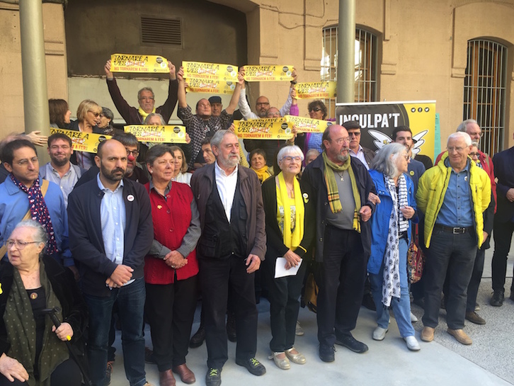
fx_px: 431
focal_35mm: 29
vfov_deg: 48.3
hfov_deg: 61.6
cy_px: 193
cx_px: 257
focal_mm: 4.15
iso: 32
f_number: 2.2
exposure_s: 1/103
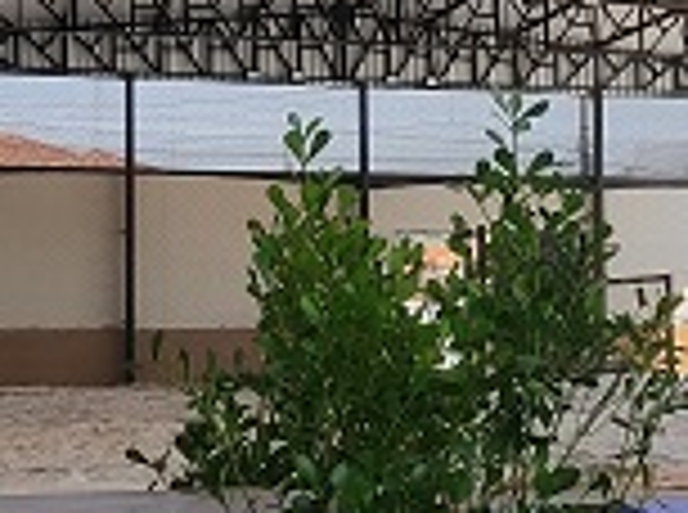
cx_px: 692
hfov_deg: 17.6
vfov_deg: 13.5
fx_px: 2161
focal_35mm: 109
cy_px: 338
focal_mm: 4.74
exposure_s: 1/564
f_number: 1.79
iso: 100
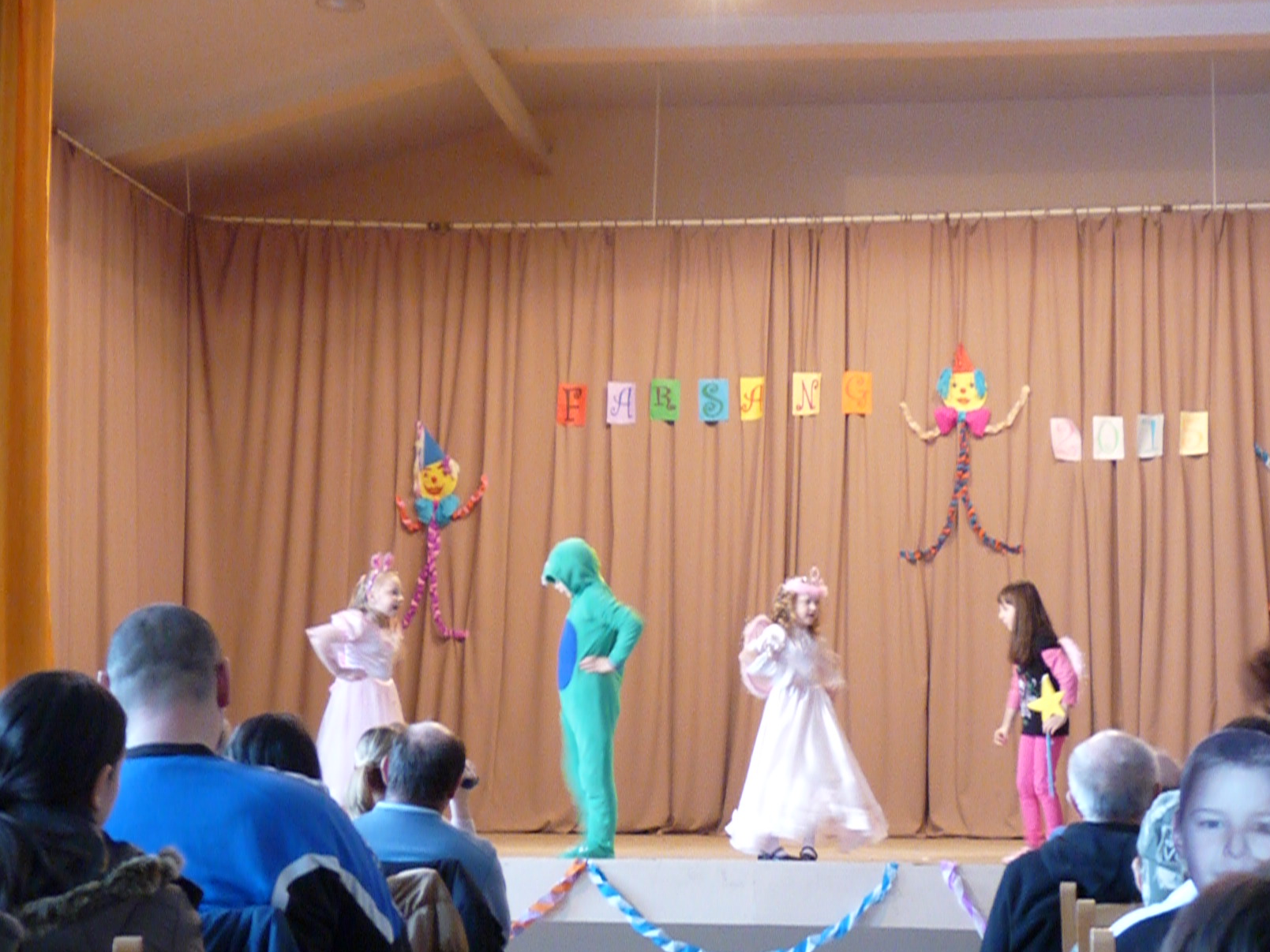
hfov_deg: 27.7
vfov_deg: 21.0
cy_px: 514
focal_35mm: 70
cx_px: 745
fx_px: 2568
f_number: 3.2
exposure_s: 1/10
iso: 800
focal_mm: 9.9
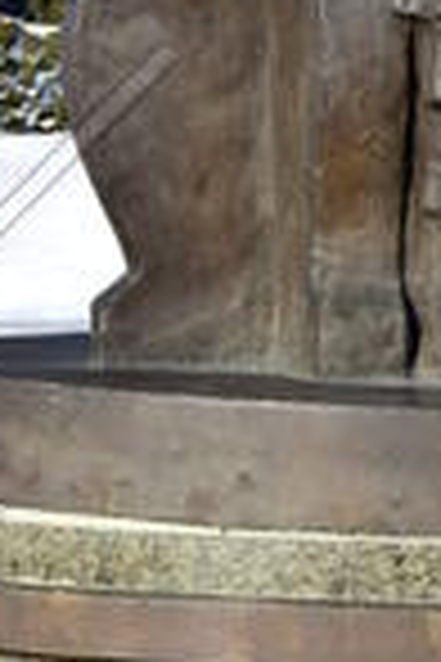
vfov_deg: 6.9
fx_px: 5439
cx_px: 407
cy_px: -189
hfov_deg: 4.6
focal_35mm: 296
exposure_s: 1/250
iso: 100
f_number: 8
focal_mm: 50
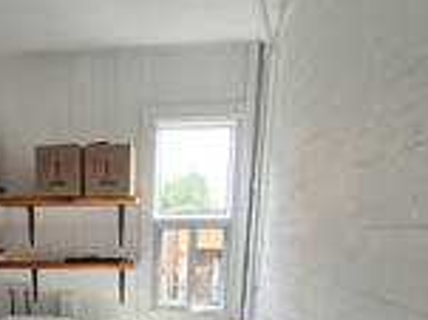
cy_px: 328
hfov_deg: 55.3
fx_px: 383
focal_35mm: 31
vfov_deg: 39.4
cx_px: 102
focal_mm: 2.2
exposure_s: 1/359
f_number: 2.2
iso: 320
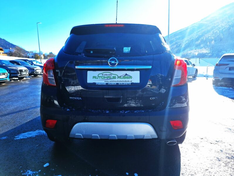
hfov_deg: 73.9
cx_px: 117
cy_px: 88
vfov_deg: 58.9
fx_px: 156
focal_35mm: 23
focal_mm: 5.54
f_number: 1.8
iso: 40
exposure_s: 1/1117
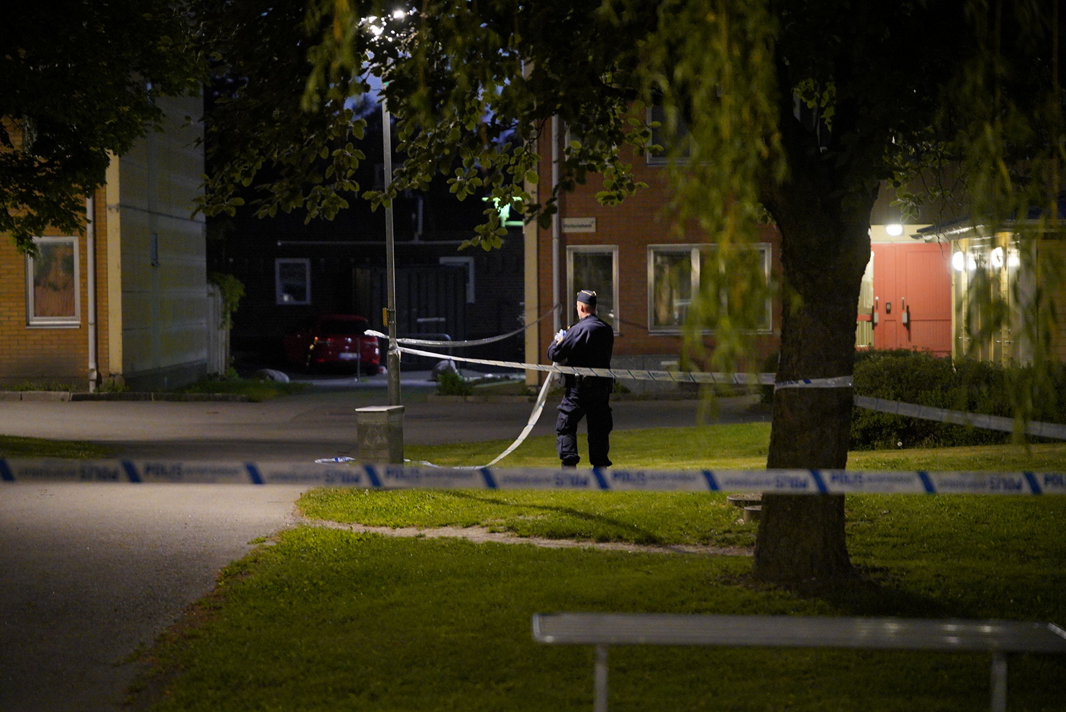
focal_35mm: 123
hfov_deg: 16.6
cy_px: 356
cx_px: 533
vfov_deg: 11.2
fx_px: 3645
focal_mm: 123
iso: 4000
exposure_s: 1/50
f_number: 2.8
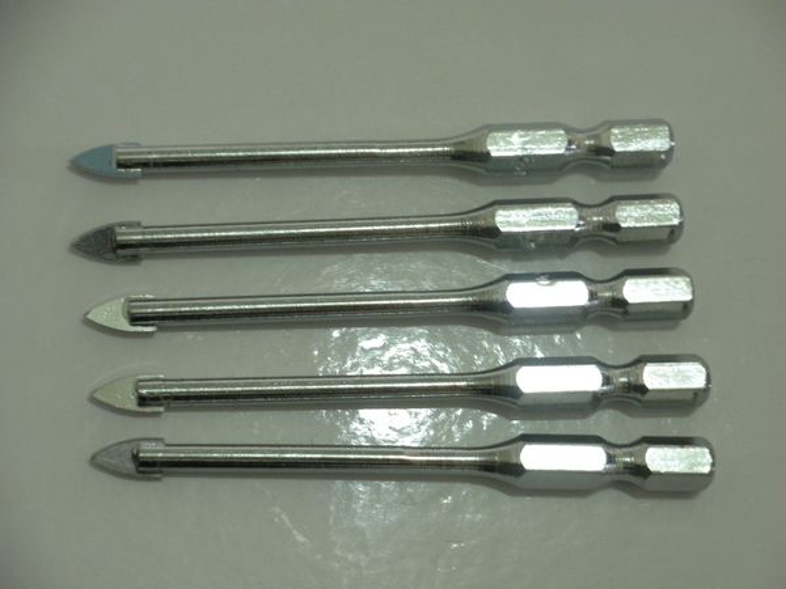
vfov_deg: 15.4
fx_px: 2180
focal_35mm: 96
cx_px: 393
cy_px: 294
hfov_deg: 20.4
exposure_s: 1/16
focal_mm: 17.4
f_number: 5
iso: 400
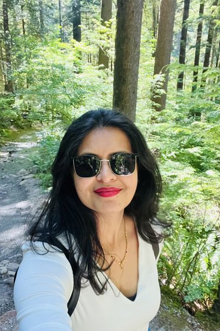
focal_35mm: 32
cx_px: 102
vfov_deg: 58.7
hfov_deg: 41.1
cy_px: 164
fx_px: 293
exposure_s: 1/60
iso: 200
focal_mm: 2.71
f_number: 2.2
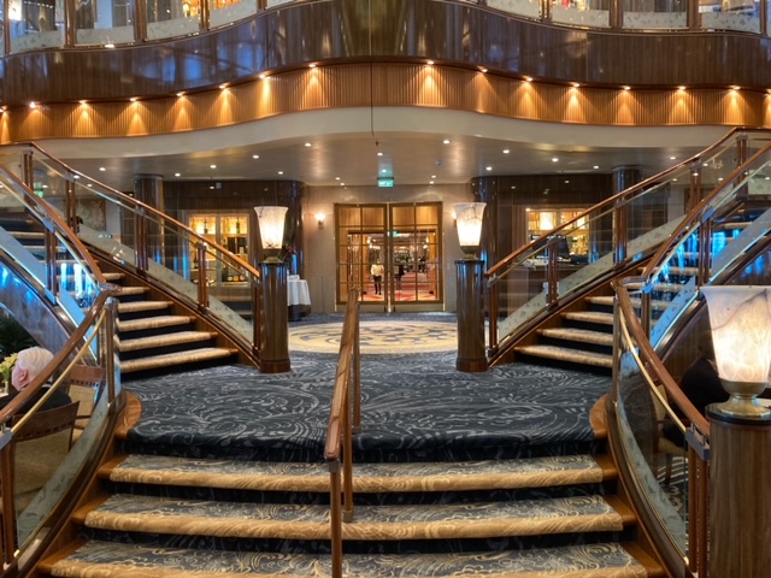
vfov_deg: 49.7
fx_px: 624
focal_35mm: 28
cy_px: 289
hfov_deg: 63.4
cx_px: 386
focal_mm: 3.99
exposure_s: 1/30
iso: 400
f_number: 1.8
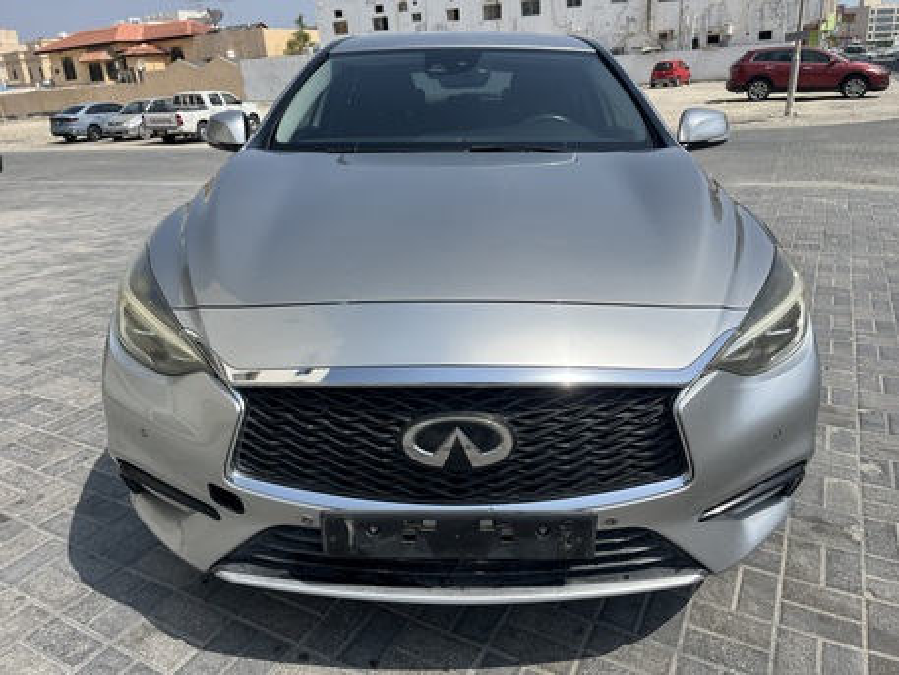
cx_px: 450
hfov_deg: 67.3
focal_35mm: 26
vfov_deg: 53.1
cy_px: 338
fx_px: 675
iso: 50
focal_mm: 5.1
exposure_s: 1/5556
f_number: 1.6
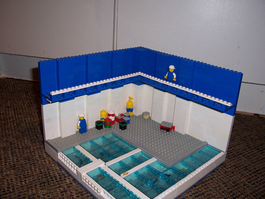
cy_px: 100
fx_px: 260
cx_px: 132
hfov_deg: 54.0
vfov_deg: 41.8
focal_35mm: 34
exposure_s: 1/60
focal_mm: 5.6
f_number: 2.7
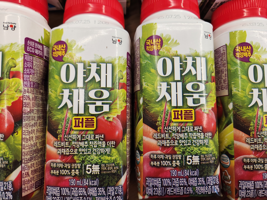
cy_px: 100
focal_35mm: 23
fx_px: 177
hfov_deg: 73.9
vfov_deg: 58.9
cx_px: 134
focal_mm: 5.4
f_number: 1.8
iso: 320
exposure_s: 1/120
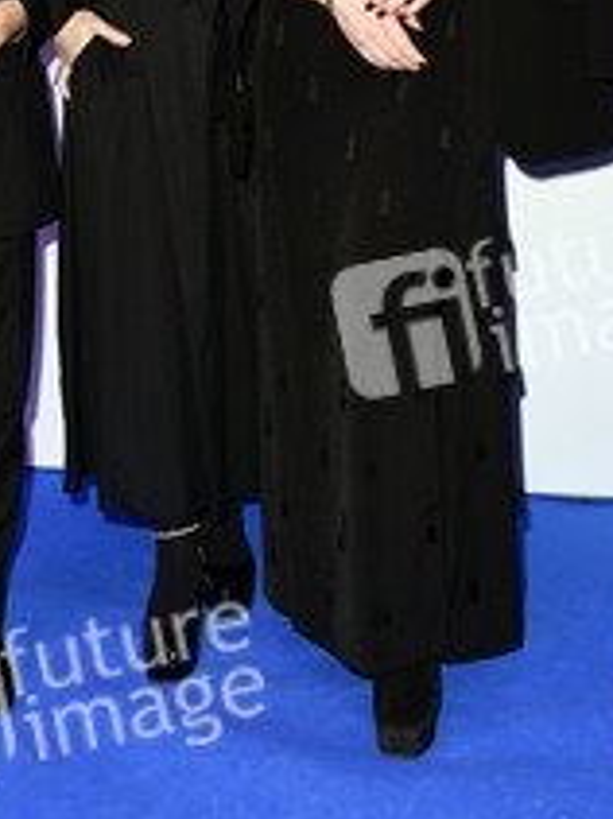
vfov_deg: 23.3
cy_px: 113
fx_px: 1938
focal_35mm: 82
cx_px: 178
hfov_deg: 17.9
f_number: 5.6
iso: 640
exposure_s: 1/250
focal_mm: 45
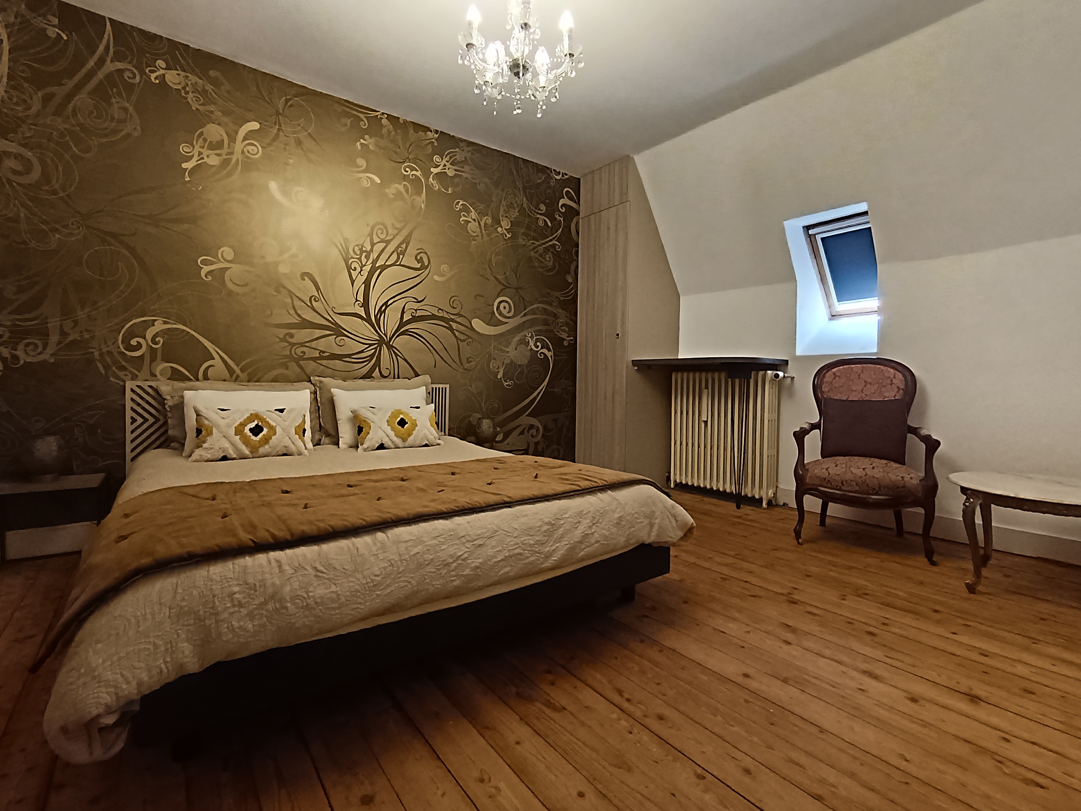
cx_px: 540
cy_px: 406
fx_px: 531
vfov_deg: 74.7
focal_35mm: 17
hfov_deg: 91.0
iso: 867
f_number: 2.2
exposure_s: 1/50
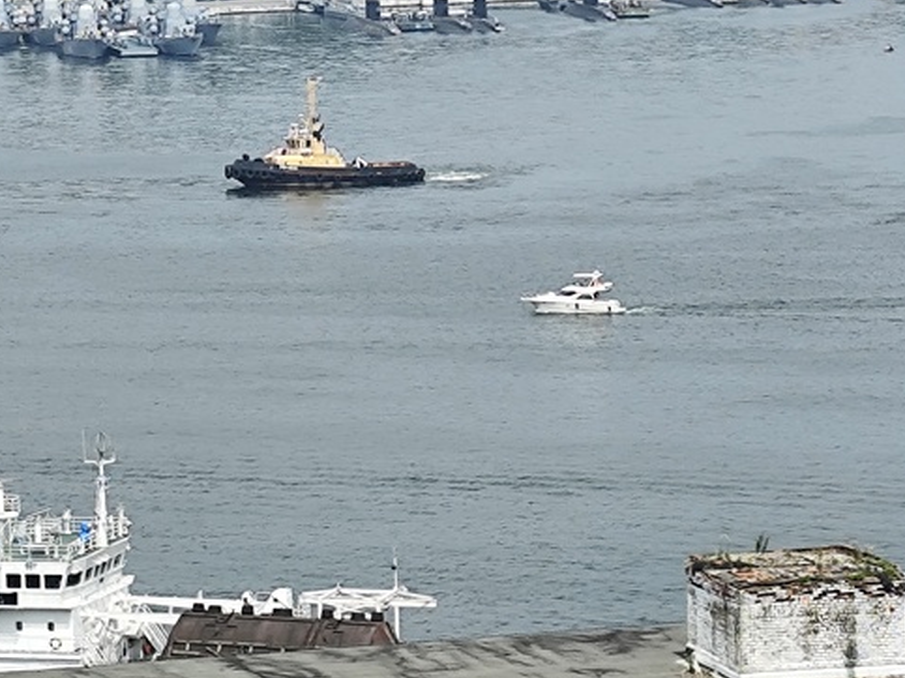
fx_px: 5071
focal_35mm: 194
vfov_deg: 7.6
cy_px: -6
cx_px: 588
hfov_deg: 10.2
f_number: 1.65
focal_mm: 6.19
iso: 50
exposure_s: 1/873
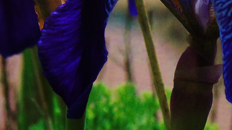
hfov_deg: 2.6
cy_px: 41
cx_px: 238
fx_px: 5135
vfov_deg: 1.5
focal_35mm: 835
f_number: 5.1
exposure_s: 1/1500
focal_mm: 57
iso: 400
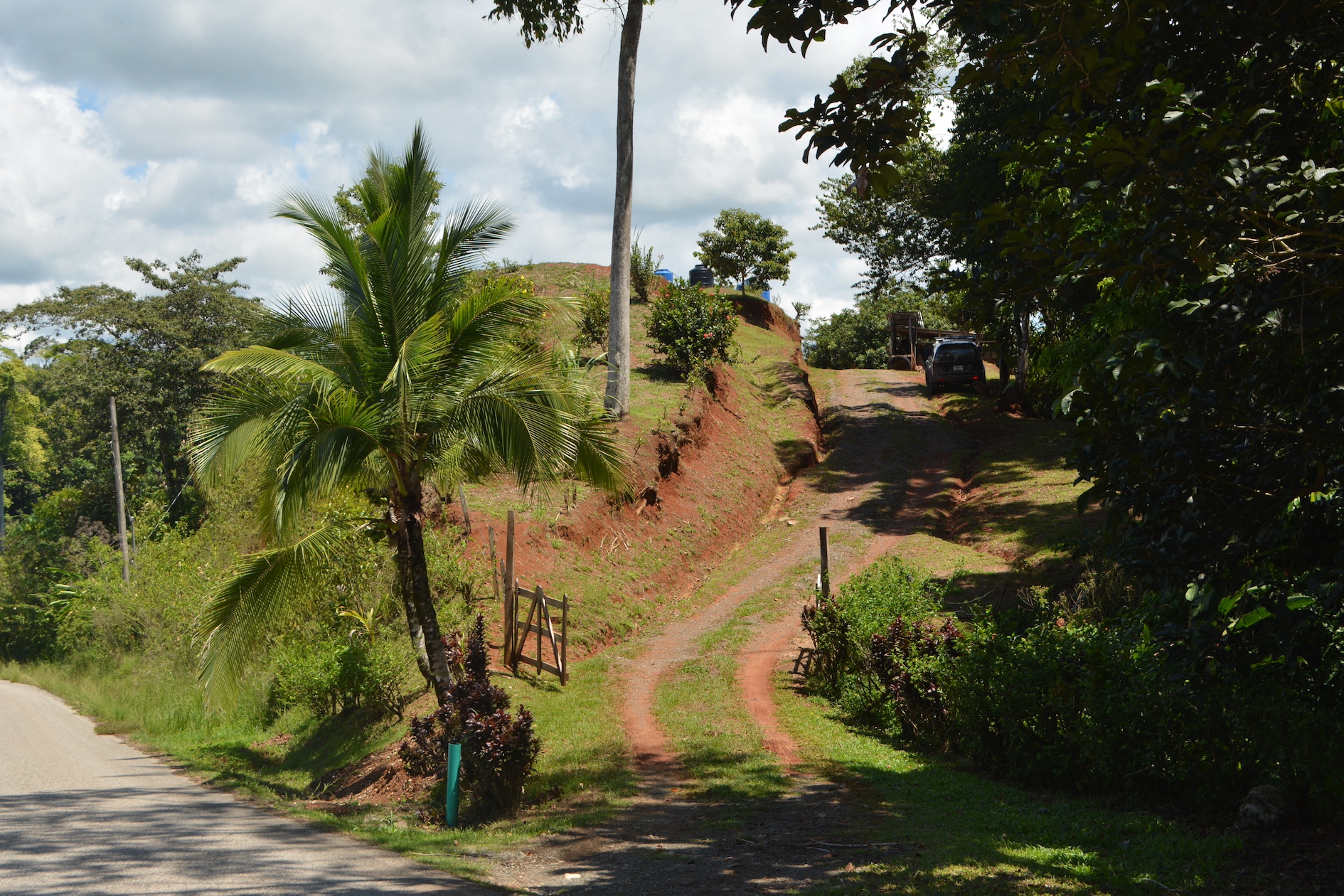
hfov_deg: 38.9
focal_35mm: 51
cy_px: 435
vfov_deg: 26.5
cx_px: 645
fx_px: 1904
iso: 100
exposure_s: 1/200
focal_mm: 32
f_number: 10
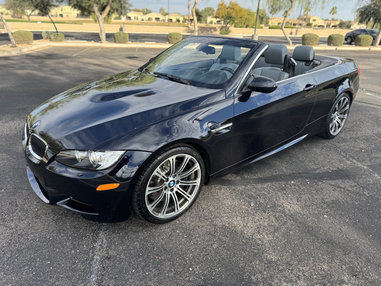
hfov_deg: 71.6
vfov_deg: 56.8
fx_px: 264
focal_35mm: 24
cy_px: 143
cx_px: 190
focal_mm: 6.76
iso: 80
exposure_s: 1/1042
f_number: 1.78
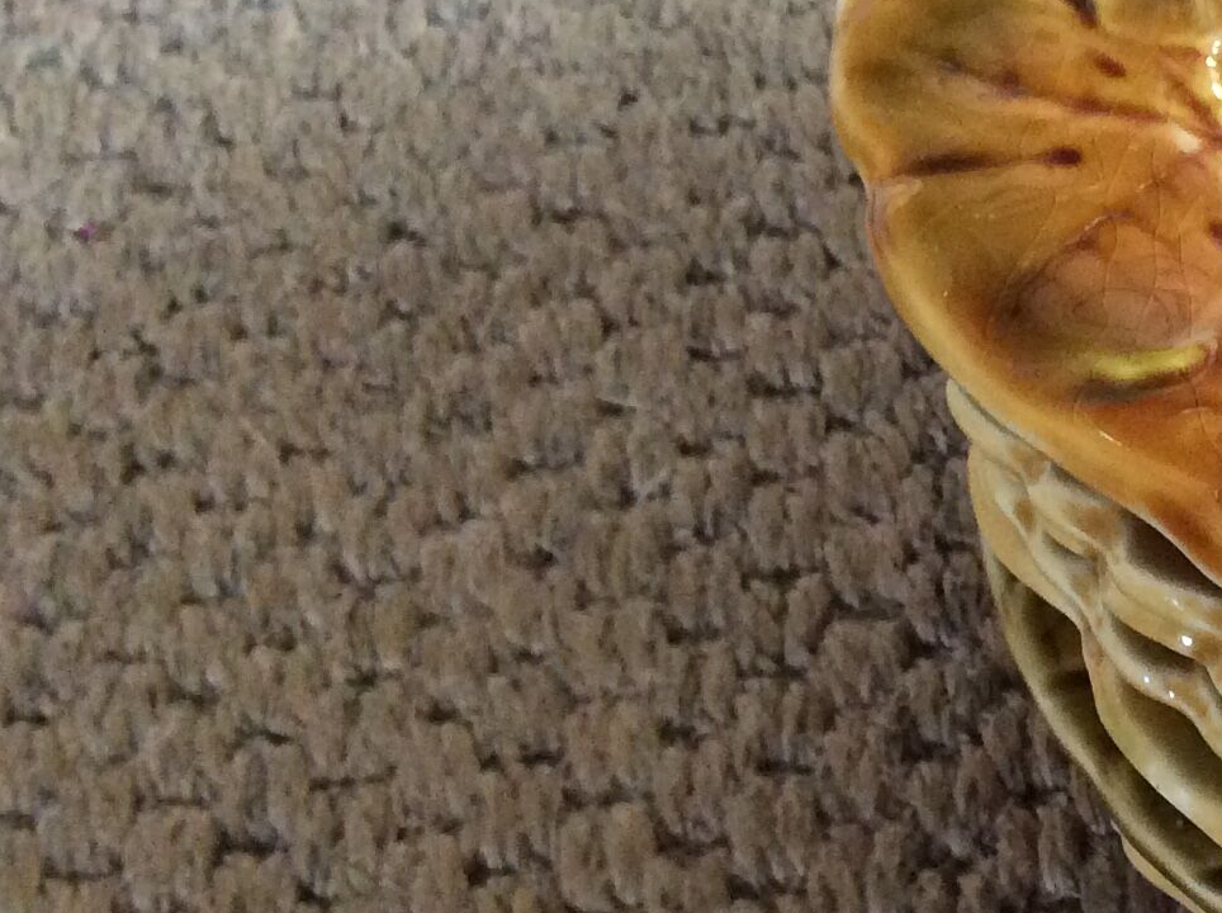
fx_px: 3031
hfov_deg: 20.6
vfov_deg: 17.1
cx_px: 1621
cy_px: 441
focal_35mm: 86
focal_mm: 3.3
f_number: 2.4
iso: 250
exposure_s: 1/25
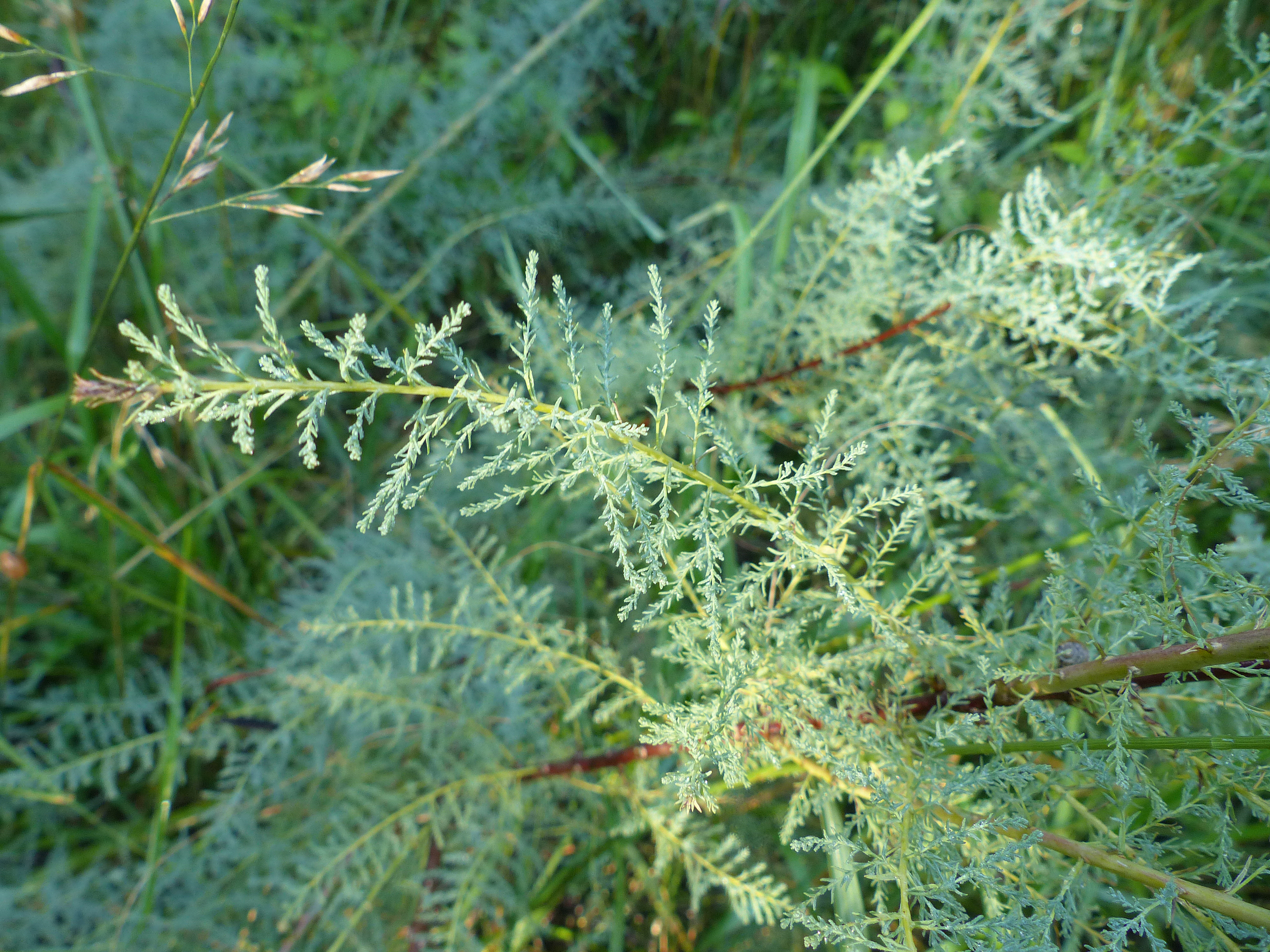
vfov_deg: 54.9
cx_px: 635
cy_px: 476
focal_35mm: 25
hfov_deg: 69.4
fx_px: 917
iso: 125
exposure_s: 1/60
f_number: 2.8
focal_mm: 4.5
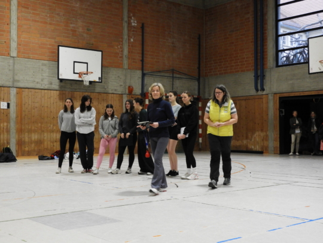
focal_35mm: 50
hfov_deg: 38.2
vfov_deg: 29.1
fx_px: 467
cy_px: 122
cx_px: 162
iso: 450
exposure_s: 1/60
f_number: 4
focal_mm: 9
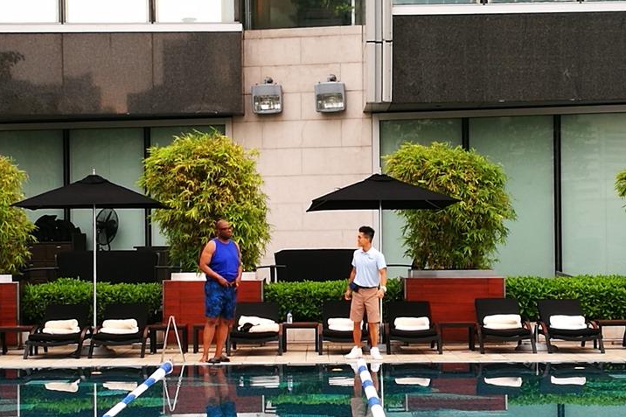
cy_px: 220
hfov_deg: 18.1
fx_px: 1964
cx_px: 313
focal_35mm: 113
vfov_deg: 12.1
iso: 80
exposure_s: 1/60
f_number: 2.2
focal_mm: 4.5
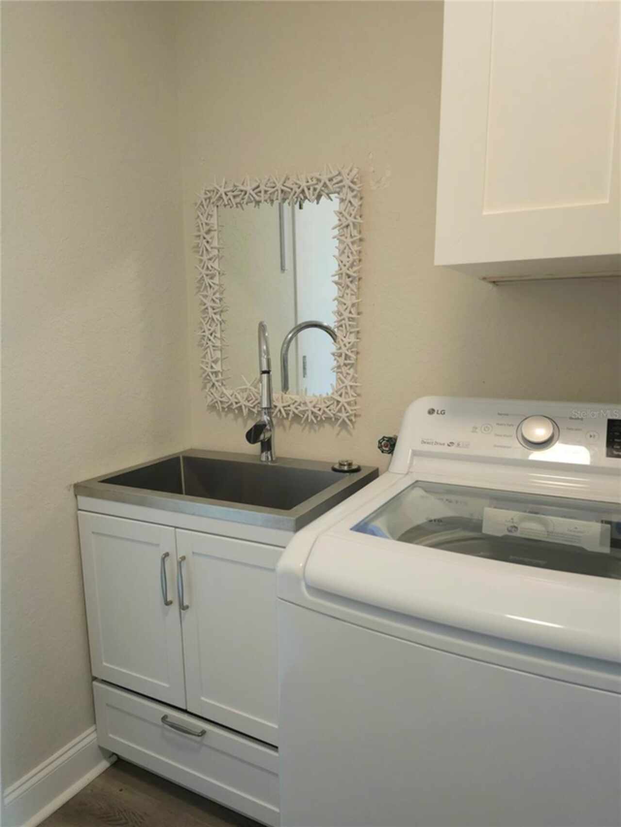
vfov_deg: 73.9
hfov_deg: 58.9
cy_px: 414
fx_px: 550
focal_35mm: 23
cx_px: 310
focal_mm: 6.3
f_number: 1.7
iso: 250
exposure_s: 1/60.2
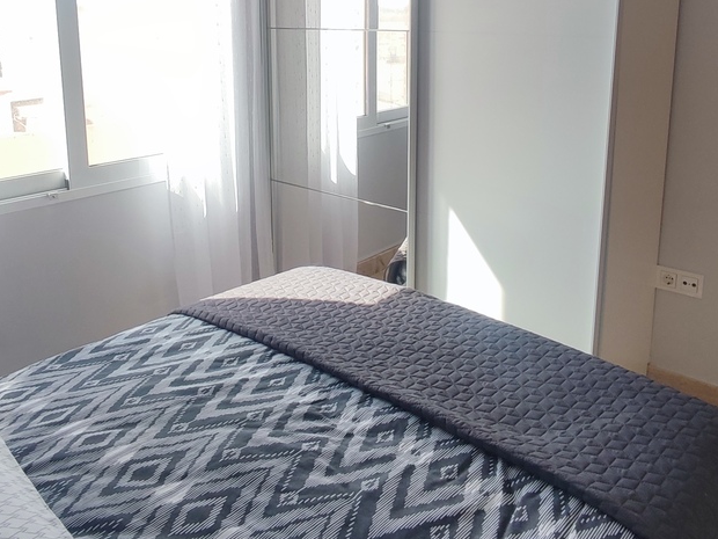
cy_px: 146
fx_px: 684
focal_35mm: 33
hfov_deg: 55.3
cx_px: 330
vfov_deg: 41.9
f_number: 2.2
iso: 50
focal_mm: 1.65
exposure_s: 1/199
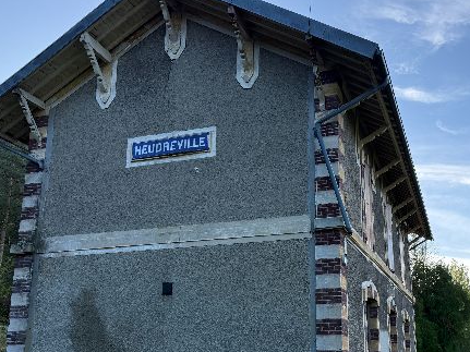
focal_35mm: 39
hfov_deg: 46.9
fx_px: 529
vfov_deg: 36.2
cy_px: 248
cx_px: 323
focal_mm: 6.76
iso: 100
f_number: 1.78
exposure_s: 1/1618
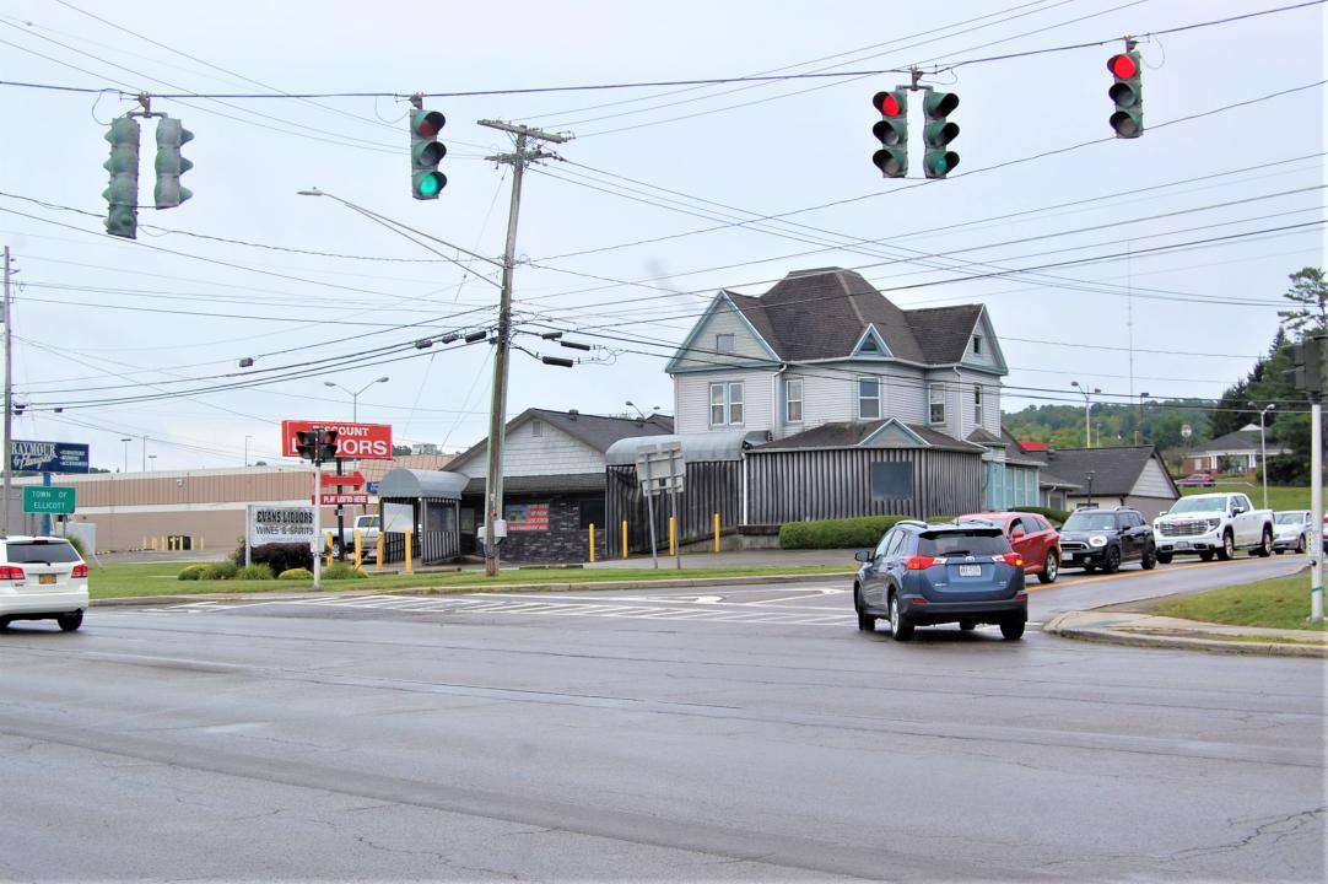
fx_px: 1880
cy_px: 442
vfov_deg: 26.5
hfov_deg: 38.9
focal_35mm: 51
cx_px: 664
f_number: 8
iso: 200
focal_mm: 34
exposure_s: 1/250
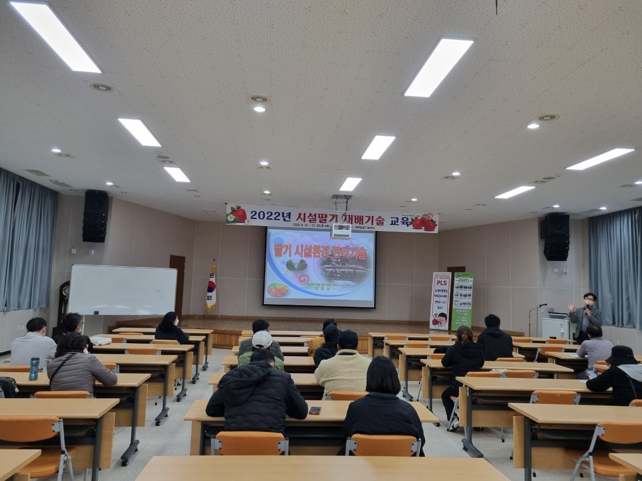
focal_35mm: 26
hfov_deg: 67.3
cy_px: 240
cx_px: 321
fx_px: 482
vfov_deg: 53.1
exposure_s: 1/120
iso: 200
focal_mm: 5.4
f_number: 1.8
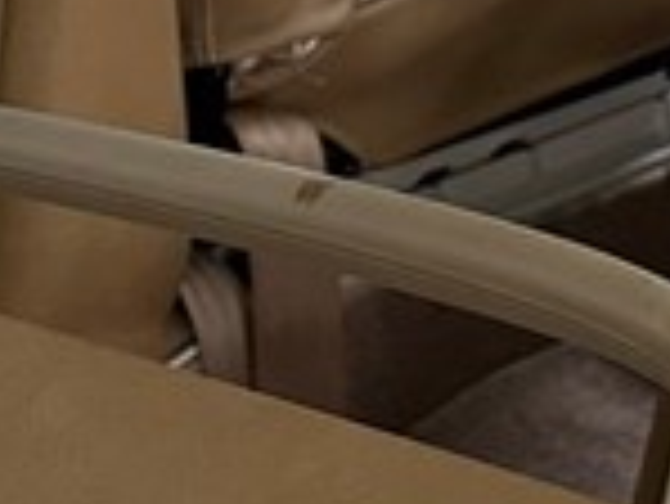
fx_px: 3196
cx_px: -877
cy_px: 720
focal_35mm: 165
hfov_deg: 10.5
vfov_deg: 8.8
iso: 500
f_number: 1.78
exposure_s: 1/60
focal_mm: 6.86
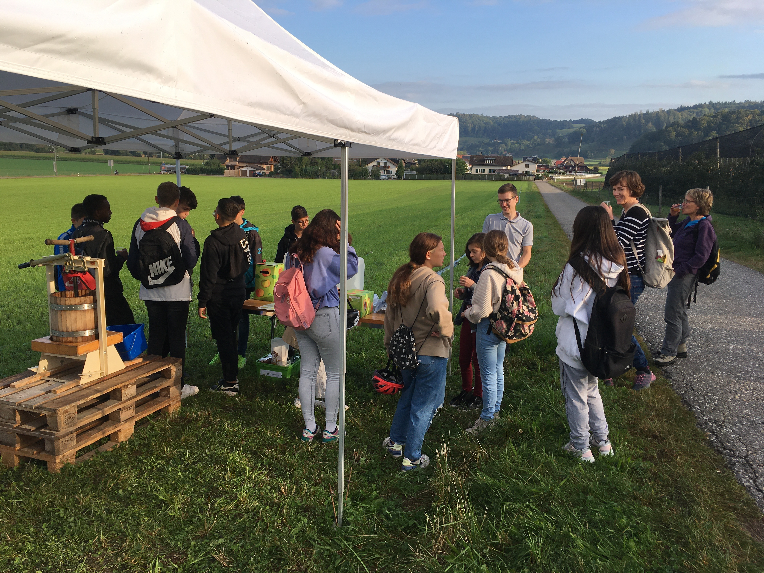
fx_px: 640
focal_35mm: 29
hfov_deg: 61.7
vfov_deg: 48.2
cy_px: 286
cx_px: 382
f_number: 2.2
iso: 25
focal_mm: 4.15
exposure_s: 1/615
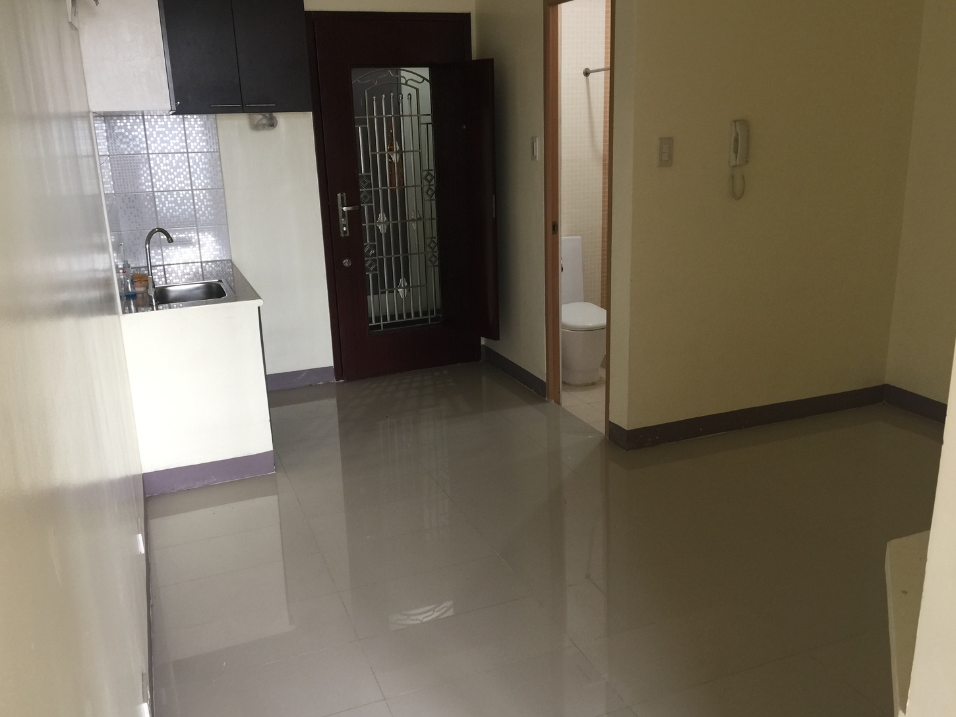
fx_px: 829
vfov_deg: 46.8
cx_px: 463
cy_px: 356
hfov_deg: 59.9
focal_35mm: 30
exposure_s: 1/15
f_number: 2.2
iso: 40
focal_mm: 4.15
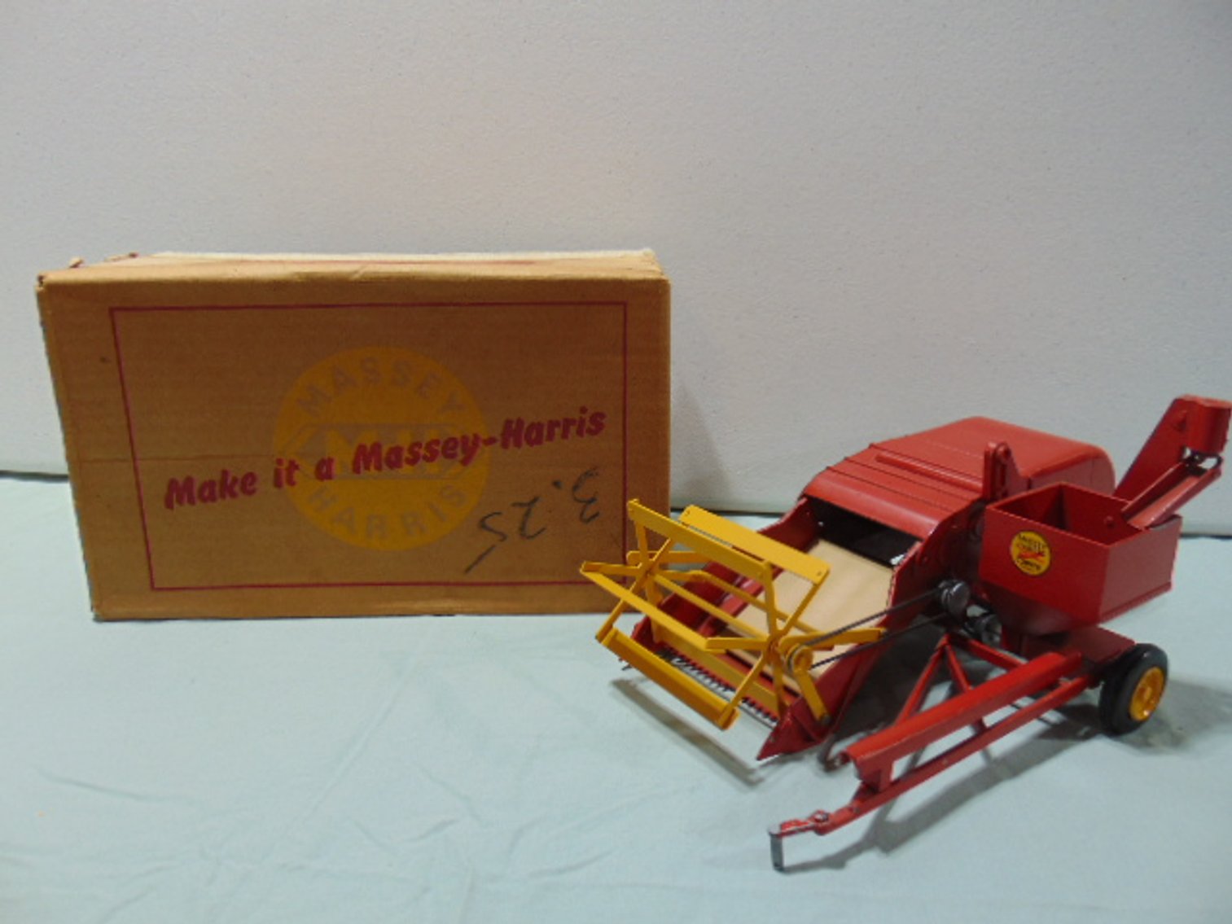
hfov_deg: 65.3
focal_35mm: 27
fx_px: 961
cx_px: 616
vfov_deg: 51.4
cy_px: 462
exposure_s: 1/30
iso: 100
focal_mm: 4.9
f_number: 3
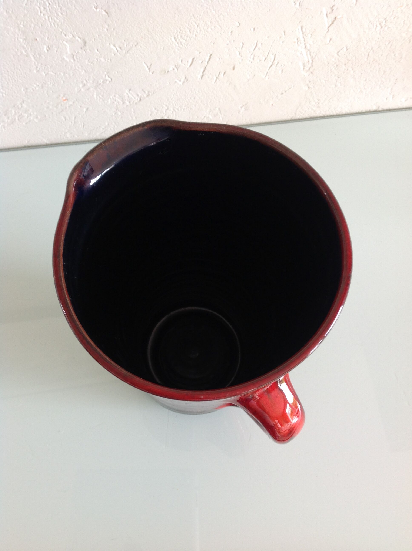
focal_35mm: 35
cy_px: 276
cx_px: 206
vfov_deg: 52.7
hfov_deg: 40.6
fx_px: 557
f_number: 2.4
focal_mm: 4.28
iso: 50
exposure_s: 1/15
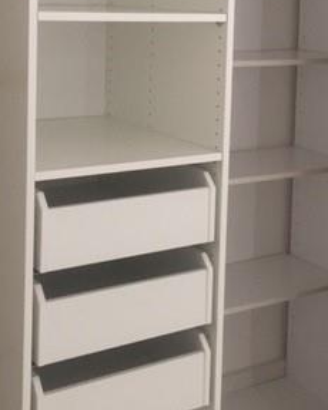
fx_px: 765
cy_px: 47
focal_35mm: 63
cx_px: 170
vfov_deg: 28.9
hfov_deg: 24.2
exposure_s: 1/30
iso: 100
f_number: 2.2
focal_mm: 4.15
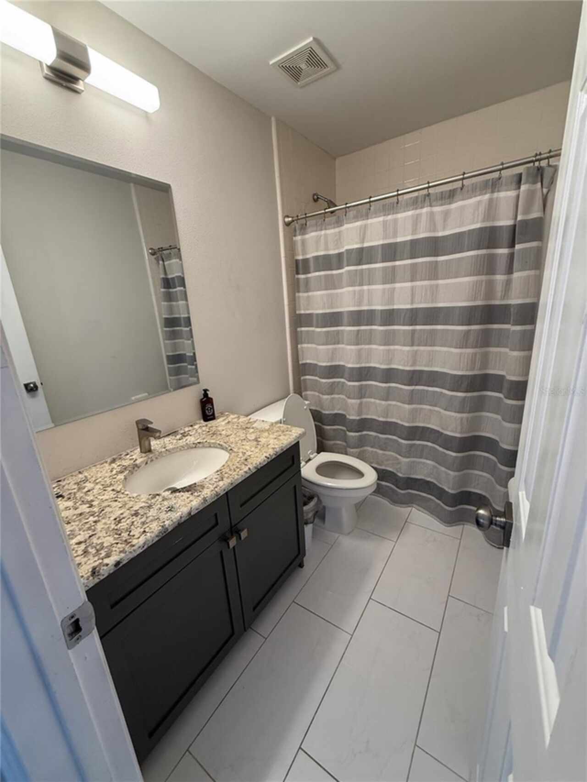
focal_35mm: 14
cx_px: 294
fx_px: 316
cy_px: 391
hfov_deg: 85.7
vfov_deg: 102.1
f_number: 2.2
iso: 200
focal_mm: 2.22
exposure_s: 1/60
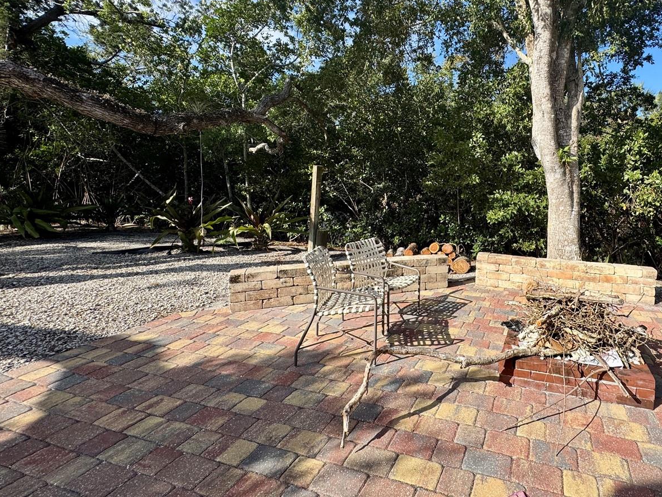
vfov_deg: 68.1
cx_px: 446
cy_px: 205
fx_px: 363
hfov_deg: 81.5
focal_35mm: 19
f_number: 2.2
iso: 50
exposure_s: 1/1178
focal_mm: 2.22
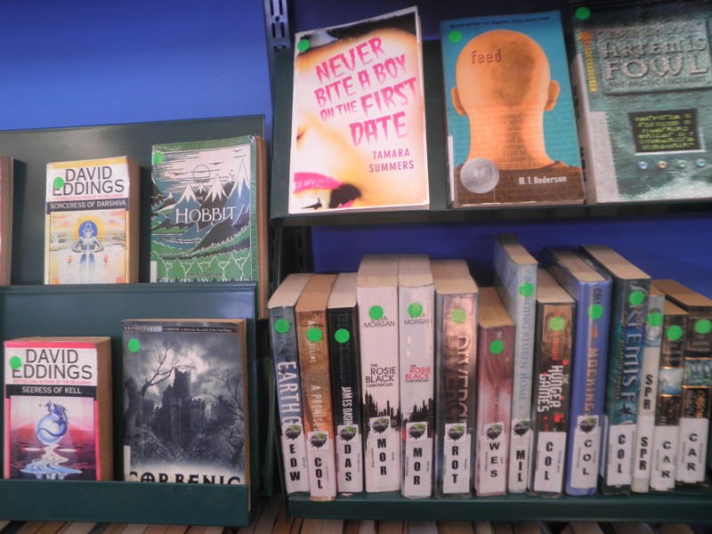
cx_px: 356
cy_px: 267
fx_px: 535
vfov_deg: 53.1
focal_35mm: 26
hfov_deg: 67.3
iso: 64
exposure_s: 1/40
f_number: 2.6
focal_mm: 4.7
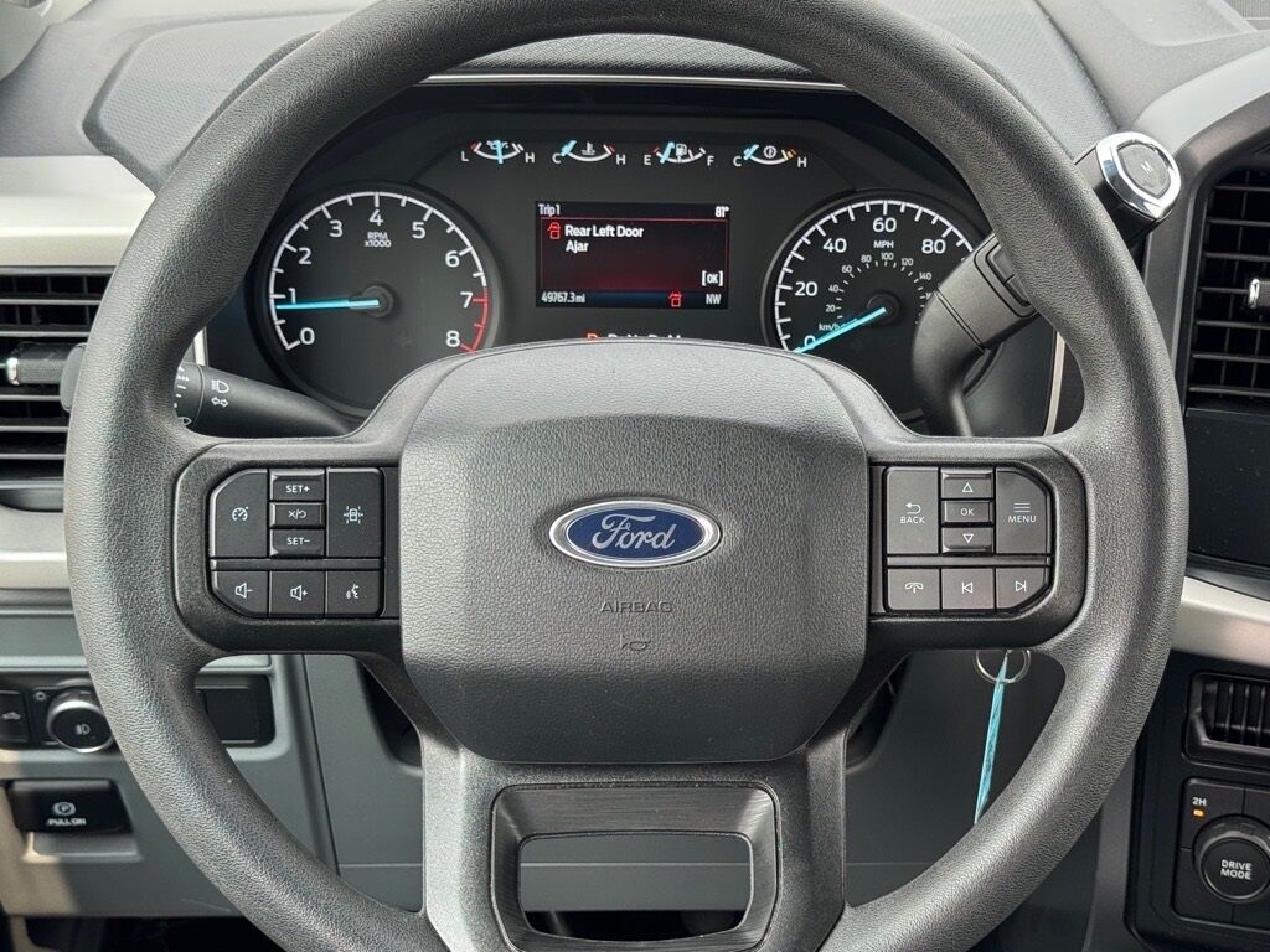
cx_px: 635
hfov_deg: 39.7
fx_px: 1761
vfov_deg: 30.3
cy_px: 476
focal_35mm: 48
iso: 64
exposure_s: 1/183
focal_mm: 6.76
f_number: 1.78
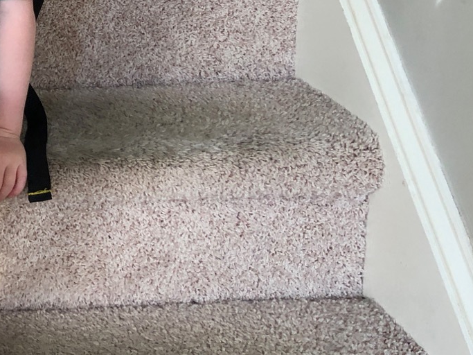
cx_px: -124
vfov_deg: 17.6
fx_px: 1120
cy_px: 10
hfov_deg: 21.7
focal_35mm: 82
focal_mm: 4
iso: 25
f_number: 1.8
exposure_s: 1/30
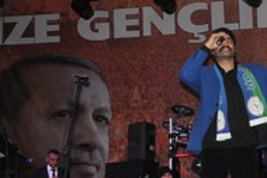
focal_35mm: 81
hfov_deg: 23.9
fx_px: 601
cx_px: 271
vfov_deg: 16.9
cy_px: 86
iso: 200
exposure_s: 1/60
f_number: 3.8
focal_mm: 22
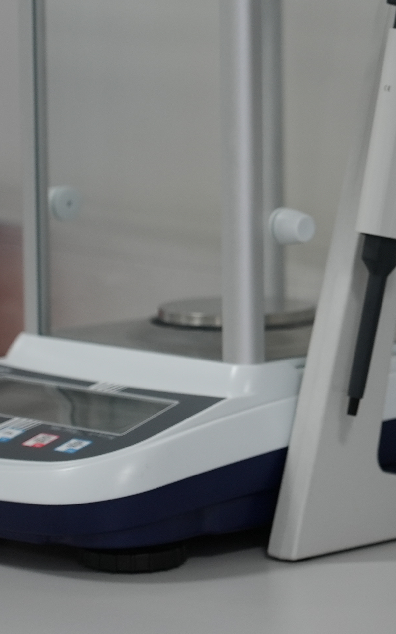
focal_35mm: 236
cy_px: 243
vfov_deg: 8.9
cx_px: 342
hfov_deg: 5.6
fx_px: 4076
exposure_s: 1/100
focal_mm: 105
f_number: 4
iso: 800
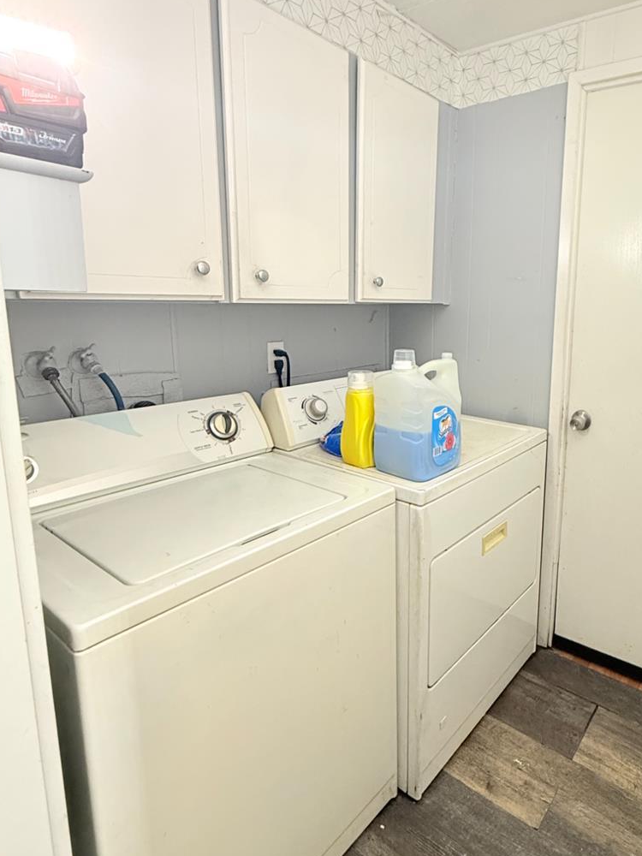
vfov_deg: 78.8
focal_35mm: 21
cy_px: 385
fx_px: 519
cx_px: 460
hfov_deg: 60.8
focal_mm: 2.22
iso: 500
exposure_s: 1/60
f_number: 2.2
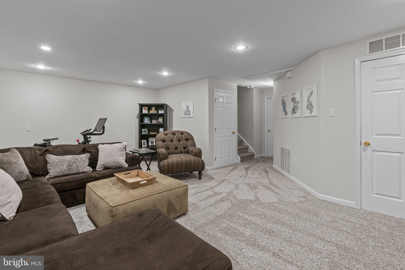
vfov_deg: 73.8
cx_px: 202
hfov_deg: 96.7
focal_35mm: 16
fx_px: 180
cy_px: 135
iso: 2000
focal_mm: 16
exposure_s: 1/8
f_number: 8
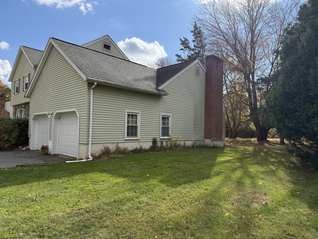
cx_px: 159
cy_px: 120
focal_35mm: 24
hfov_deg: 71.6
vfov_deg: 56.8
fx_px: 220
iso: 100
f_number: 1.78
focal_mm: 6.76
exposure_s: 1/4167
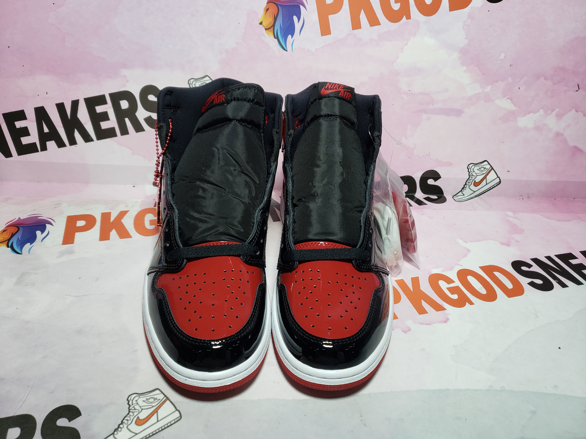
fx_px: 440
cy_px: 220
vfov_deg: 53.1
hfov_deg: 67.3
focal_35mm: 26
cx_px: 293
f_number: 1.5
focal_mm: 4.3
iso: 50
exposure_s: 1/426
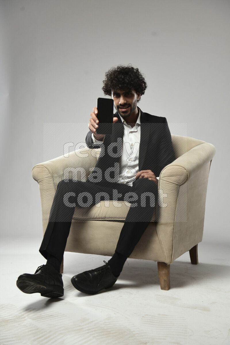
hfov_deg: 31.9
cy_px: 172
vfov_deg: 46.4
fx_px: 402
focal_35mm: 42
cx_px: 115
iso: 400
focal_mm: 42
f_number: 5.6
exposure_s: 1/125
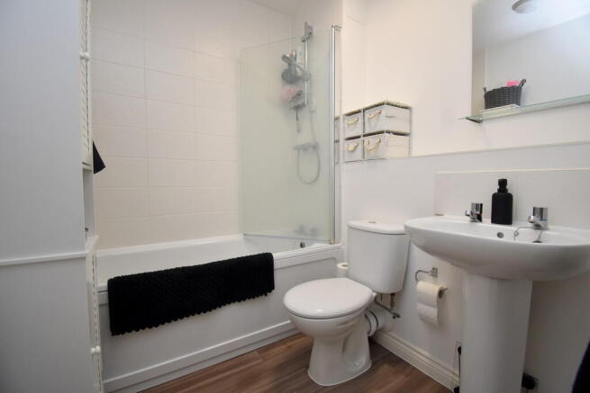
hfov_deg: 100.4
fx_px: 246
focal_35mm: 15
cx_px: 295
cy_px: 196
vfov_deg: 77.4
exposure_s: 1/125
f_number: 4.5
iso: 800
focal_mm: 10
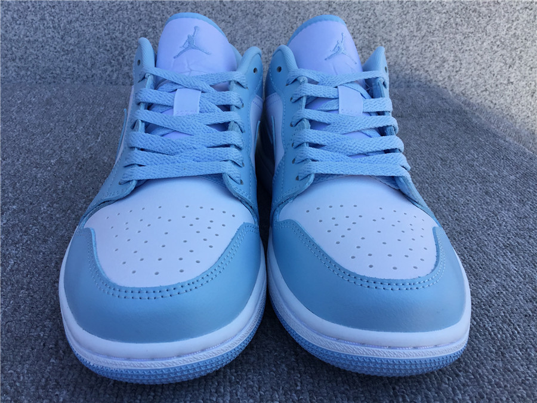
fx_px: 481
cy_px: 202
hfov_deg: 58.4
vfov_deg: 45.4
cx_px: 268
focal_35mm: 31
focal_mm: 3.3
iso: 25
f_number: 2.4
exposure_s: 1/338
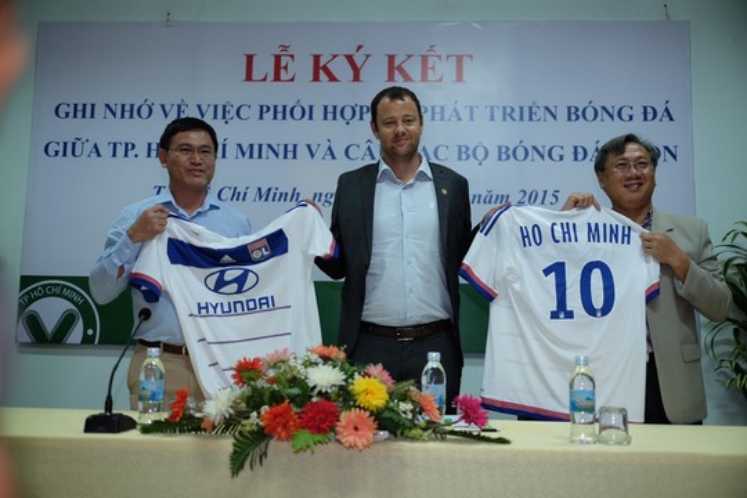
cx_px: 374
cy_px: 249
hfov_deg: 54.4
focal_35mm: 35
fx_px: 726
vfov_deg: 37.9
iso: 400
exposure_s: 1/100
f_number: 1.4
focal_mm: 23
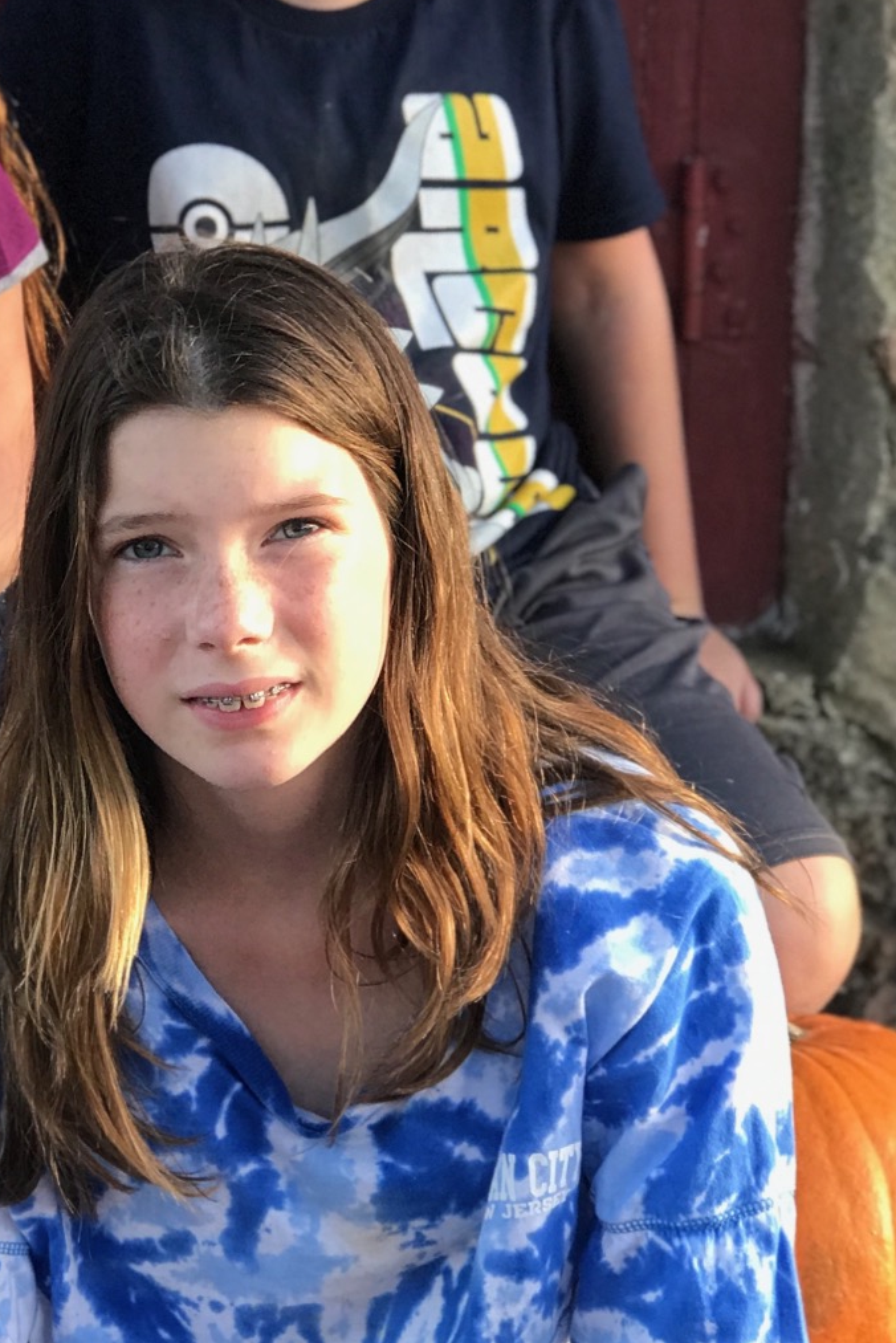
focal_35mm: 117
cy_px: 487
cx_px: 68
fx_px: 4365
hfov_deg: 11.6
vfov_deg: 17.5
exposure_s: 1/120
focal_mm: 6.6
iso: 64
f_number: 2.8
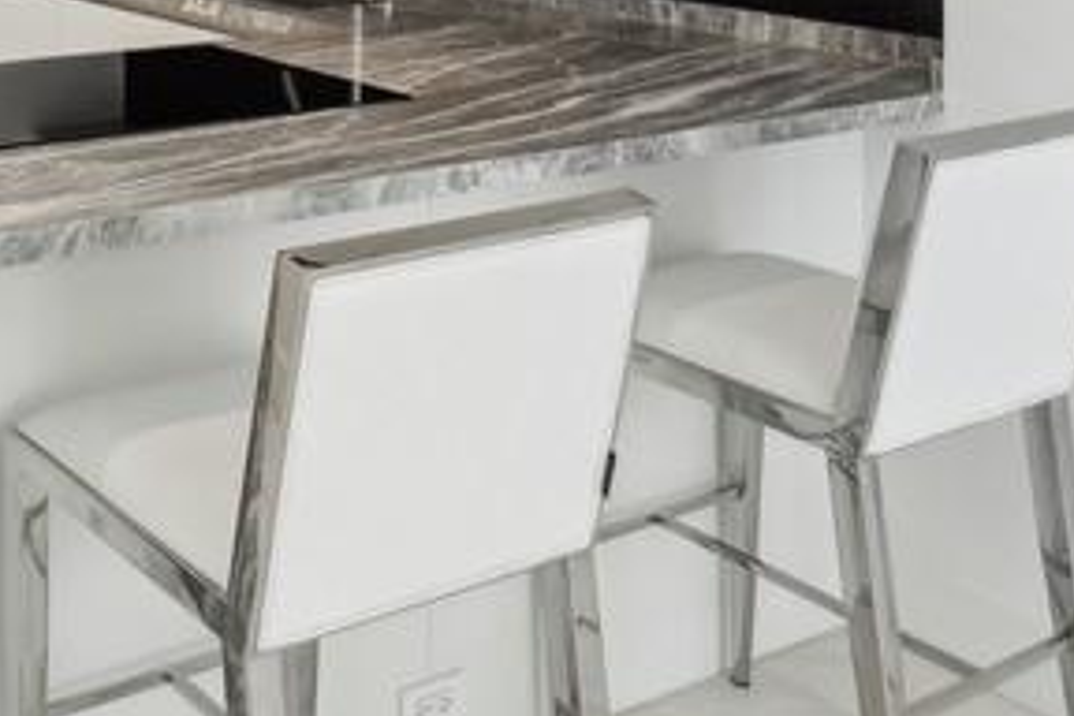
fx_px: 1492
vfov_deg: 24.1
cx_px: -65
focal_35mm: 50
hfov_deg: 34.9
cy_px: -183
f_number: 9
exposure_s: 1/13
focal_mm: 16
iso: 200
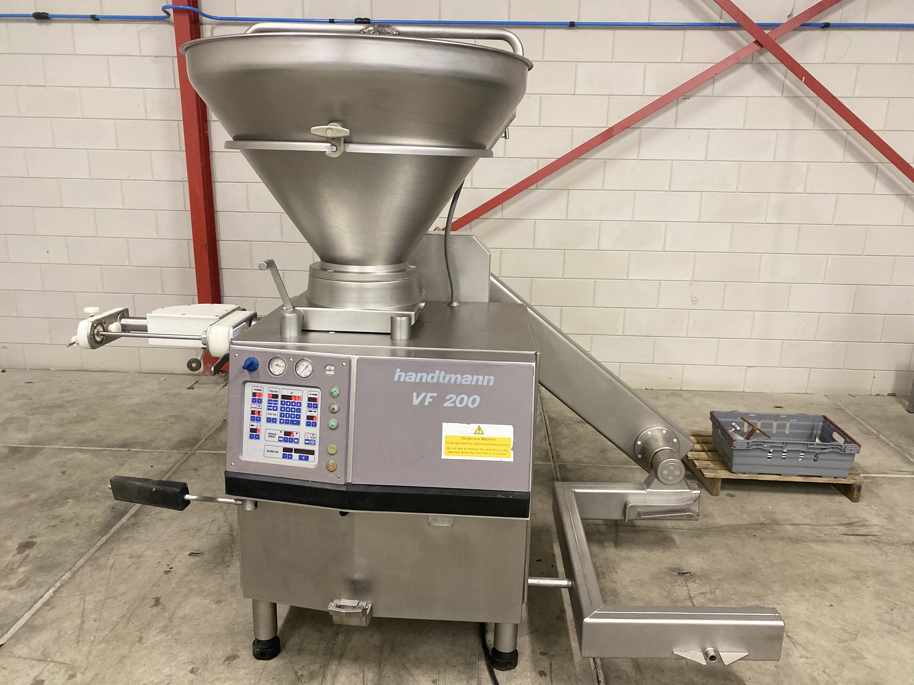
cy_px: 342
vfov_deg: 53.1
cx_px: 457
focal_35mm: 26
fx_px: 687
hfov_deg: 67.3
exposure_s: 1/50
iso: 400
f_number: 1.8
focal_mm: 4.25
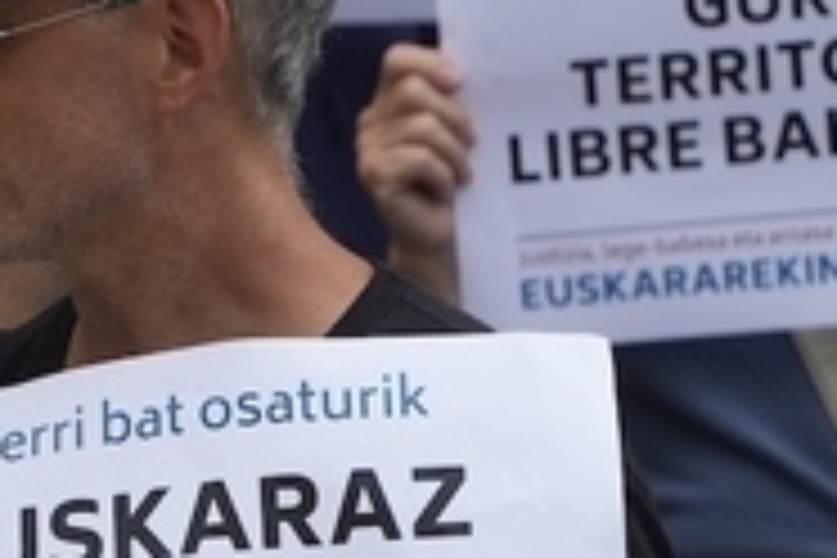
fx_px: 14228
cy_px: 482
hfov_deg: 3.4
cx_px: 180
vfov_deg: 2.2
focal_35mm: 612
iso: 200
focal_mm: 105
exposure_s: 1/1000
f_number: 4
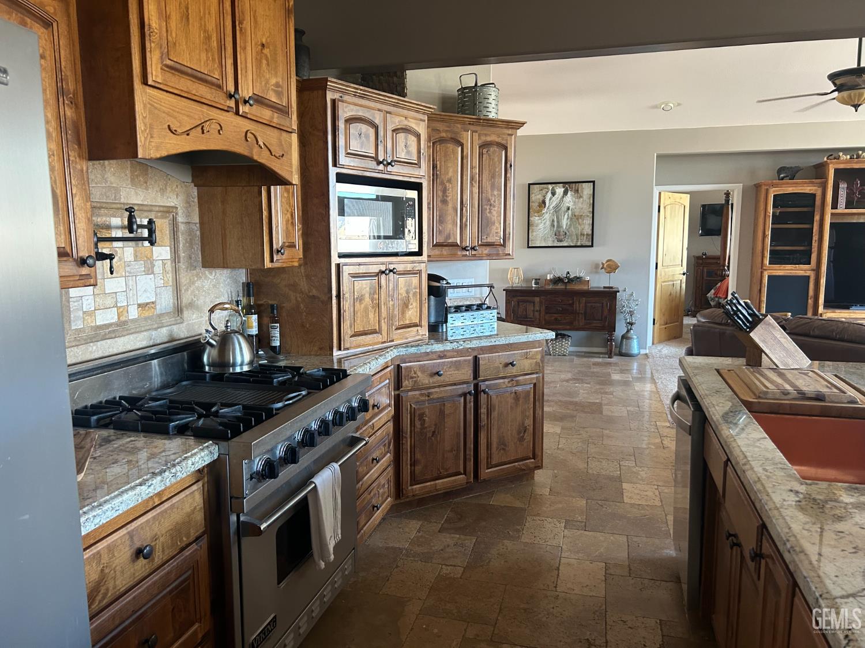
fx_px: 650
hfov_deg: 67.3
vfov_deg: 53.1
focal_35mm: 26
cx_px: 432
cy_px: 324
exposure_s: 1/60
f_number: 1.5
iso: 160
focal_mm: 5.7
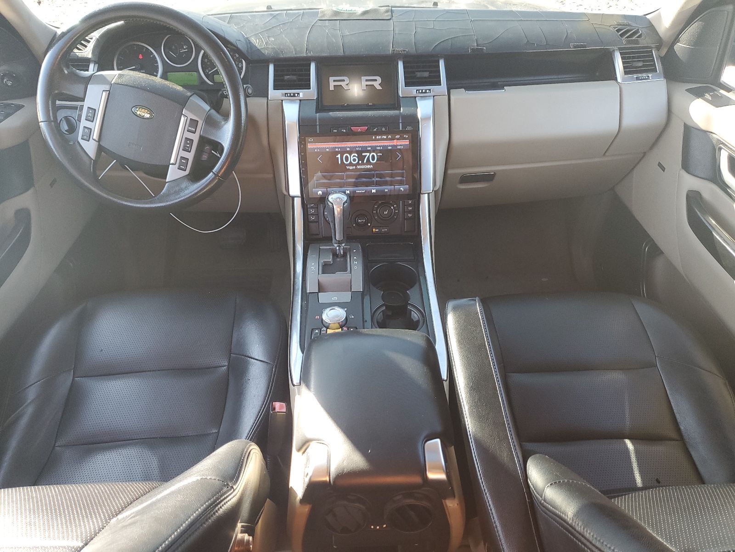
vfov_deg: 53.1
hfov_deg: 67.3
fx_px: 552
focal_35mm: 26
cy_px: 276
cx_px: 368
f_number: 1.5
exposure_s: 1/120
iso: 89
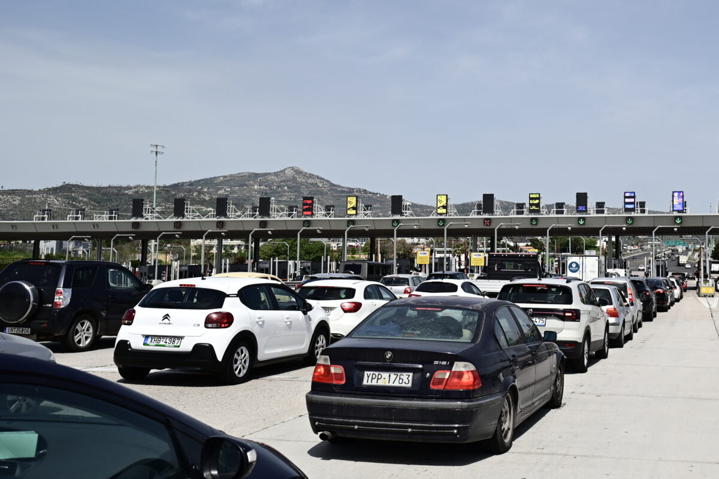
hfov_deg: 84.0
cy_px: 240
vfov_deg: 61.9
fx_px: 399
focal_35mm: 20
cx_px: 360
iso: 100
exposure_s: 1/3200
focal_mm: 20
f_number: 4
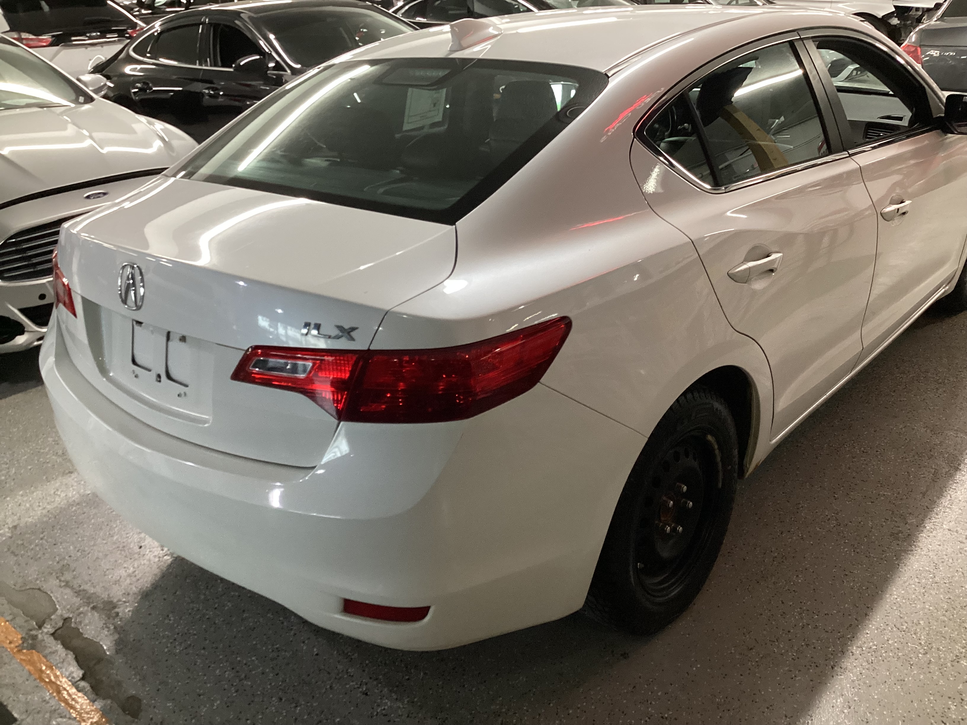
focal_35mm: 31
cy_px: 362
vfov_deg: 45.4
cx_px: 484
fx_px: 866
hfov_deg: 58.4
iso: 200
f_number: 2.4
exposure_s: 1/60
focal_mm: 3.3
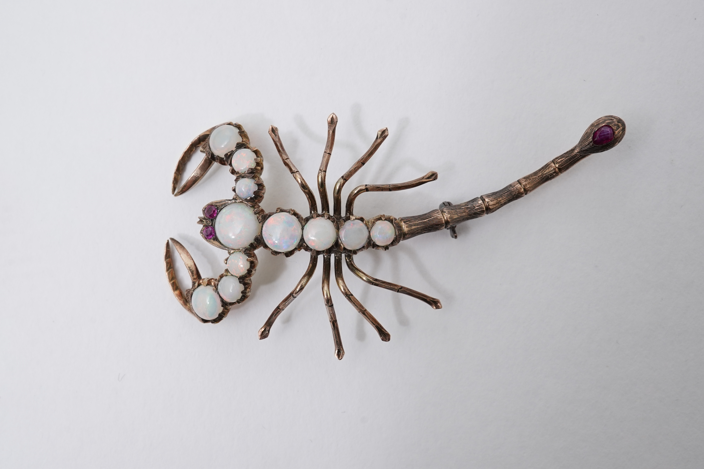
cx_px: 352
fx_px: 880
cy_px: 234
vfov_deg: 29.9
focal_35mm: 45
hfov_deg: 43.6
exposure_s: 1/125
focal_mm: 30
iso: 400
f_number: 20
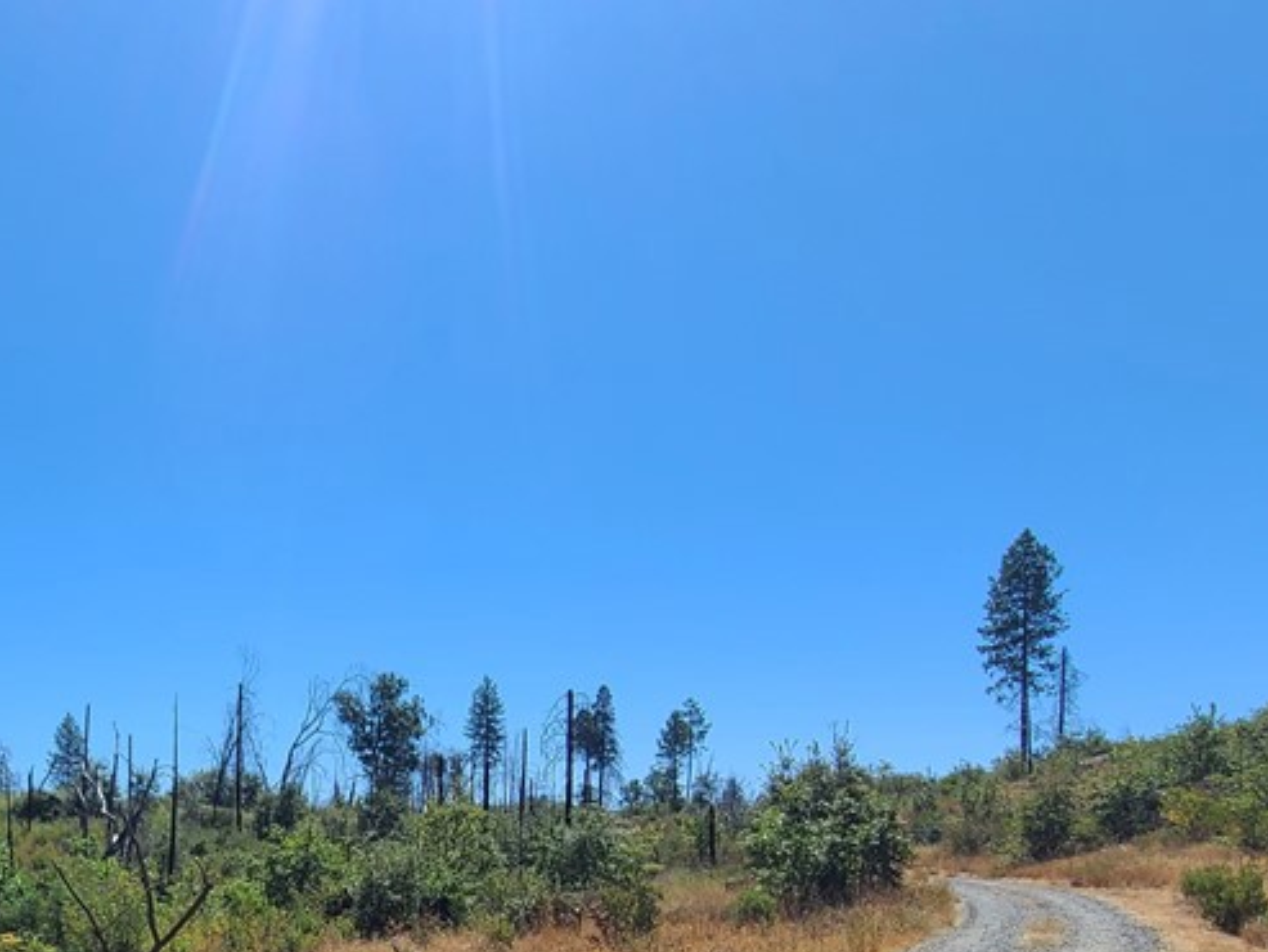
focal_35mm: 27
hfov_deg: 58.0
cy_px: 898
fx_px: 989
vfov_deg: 45.3
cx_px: 180
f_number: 2.2
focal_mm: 2.2
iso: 50
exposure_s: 1/1936
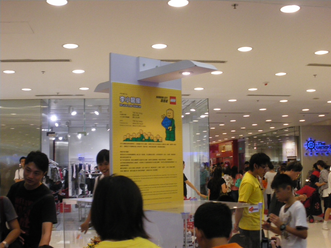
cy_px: 124
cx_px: 166
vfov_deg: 34.3
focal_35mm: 42
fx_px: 402
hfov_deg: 44.8
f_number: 4
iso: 400
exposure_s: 1/60
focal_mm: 7.5
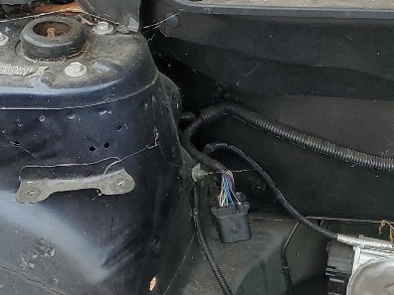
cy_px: 379
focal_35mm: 105
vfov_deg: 13.6
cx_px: 528
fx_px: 1195
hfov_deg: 17.4
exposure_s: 1/278
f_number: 1.5
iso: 50
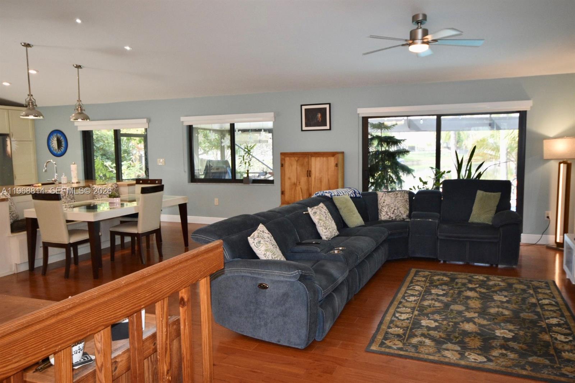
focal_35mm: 30
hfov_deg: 61.9
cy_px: 192
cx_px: 288
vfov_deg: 43.6
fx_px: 479
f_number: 5.6
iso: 900
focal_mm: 20
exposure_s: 1/60
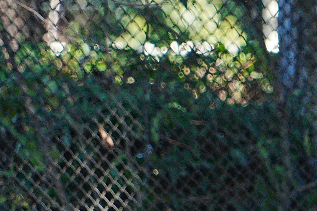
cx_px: 564
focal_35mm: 1167
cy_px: 228
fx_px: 10276
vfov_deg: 1.2
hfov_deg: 1.8
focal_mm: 240
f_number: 9
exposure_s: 1/250
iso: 1000
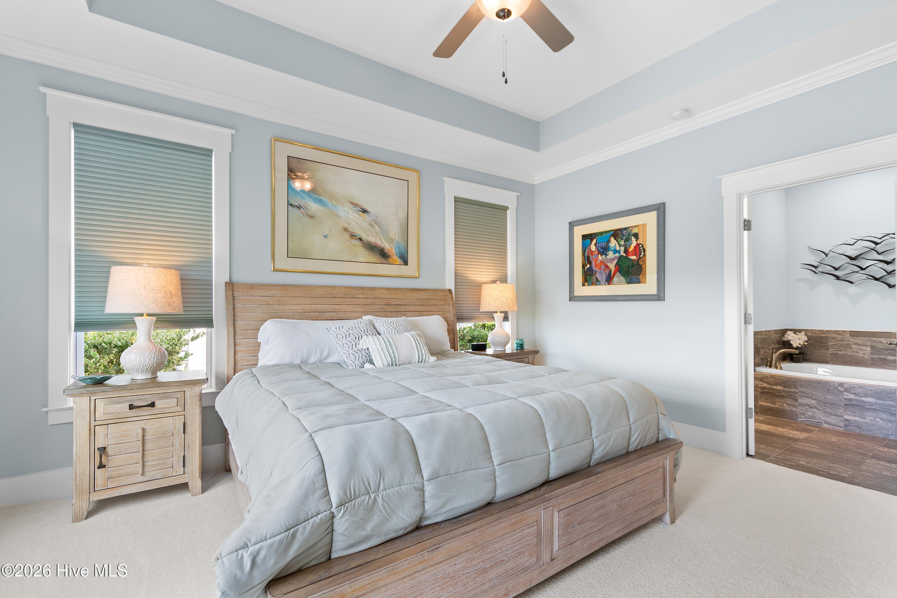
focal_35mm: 15
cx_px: 448
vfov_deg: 77.3
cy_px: 299
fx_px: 374
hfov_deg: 100.4
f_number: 4.5
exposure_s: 1/8
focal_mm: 10
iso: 100
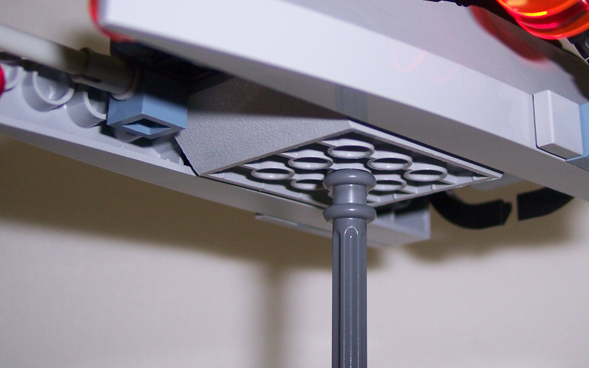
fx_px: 1059
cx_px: 367
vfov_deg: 19.6
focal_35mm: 66
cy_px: 98
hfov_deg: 30.9
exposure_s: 1/60
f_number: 2.8
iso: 100
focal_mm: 8
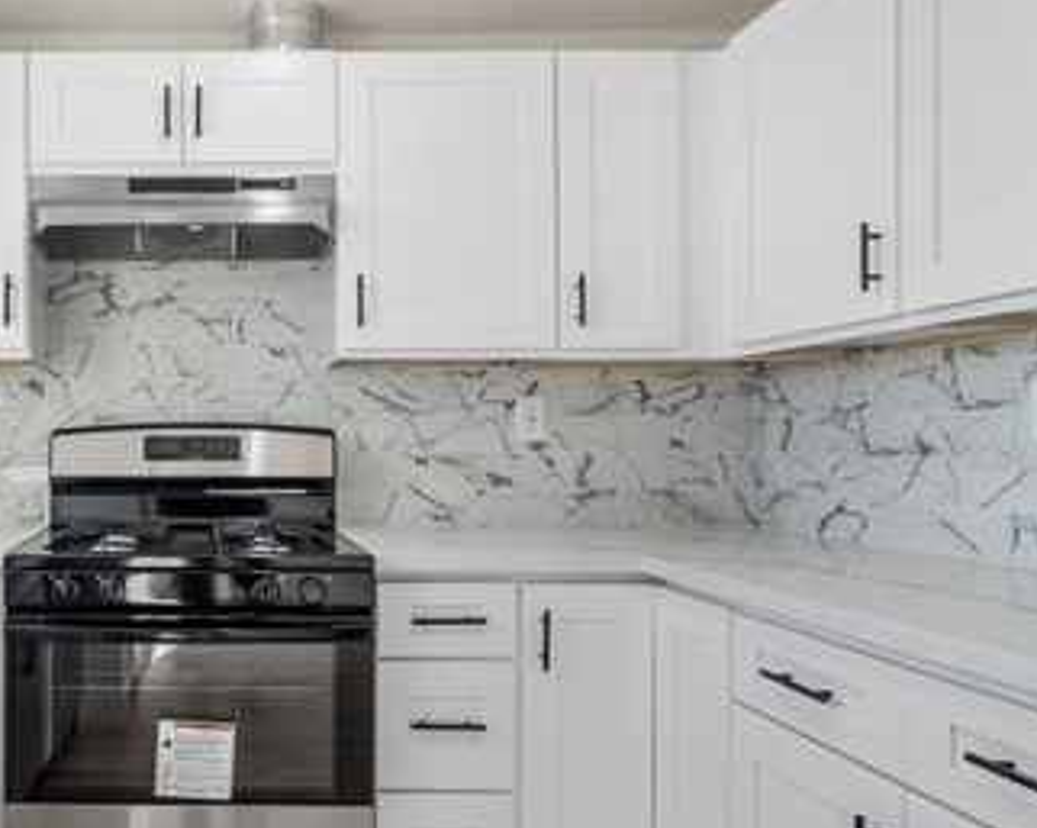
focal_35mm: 28
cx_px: 229
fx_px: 859
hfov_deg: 58.2
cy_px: 467
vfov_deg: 51.3
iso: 100
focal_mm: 10
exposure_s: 1/15
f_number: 7.1
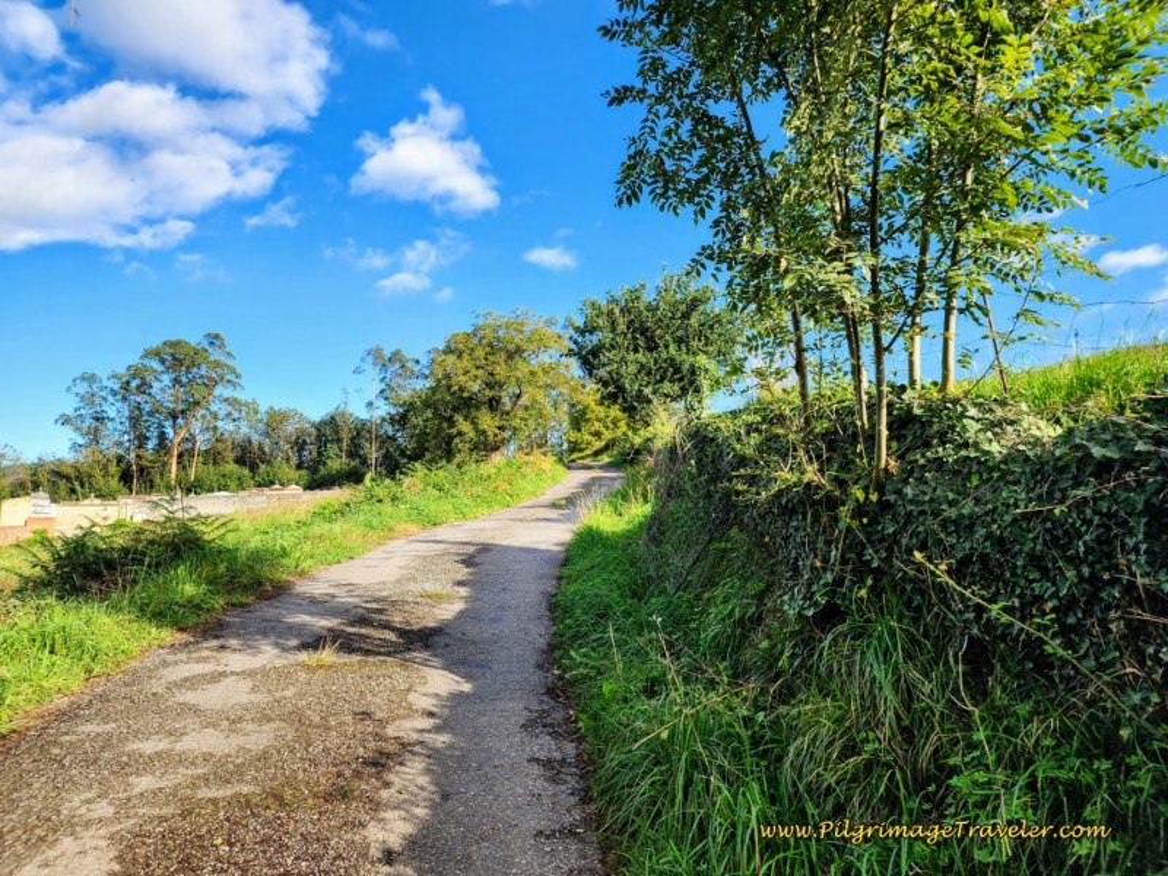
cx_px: 584
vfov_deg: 58.9
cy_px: 438
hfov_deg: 73.9
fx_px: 776
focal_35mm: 23
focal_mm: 6.4
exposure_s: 1/408
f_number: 1.8
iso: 12
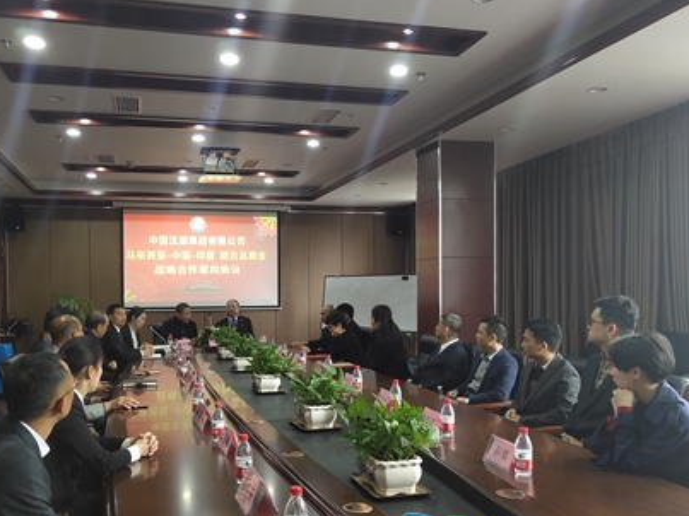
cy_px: 303
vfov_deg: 39.5
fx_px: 716
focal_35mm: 36
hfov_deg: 51.2
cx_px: 296
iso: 159
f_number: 1.8
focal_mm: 4.27
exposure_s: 1/50
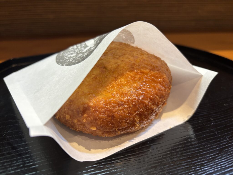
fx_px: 175
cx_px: 116
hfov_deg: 67.3
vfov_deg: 53.1
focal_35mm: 26
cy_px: 88
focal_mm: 5.96
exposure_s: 1/60
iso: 200
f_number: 1.6
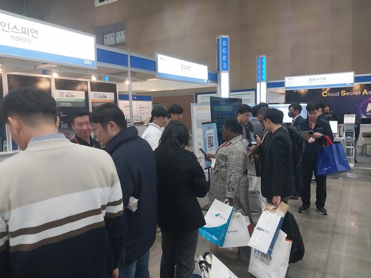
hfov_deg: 67.3
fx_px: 279
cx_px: 186
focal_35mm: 26
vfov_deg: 53.1
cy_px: 139
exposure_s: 1/50
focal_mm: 4
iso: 125
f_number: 1.8
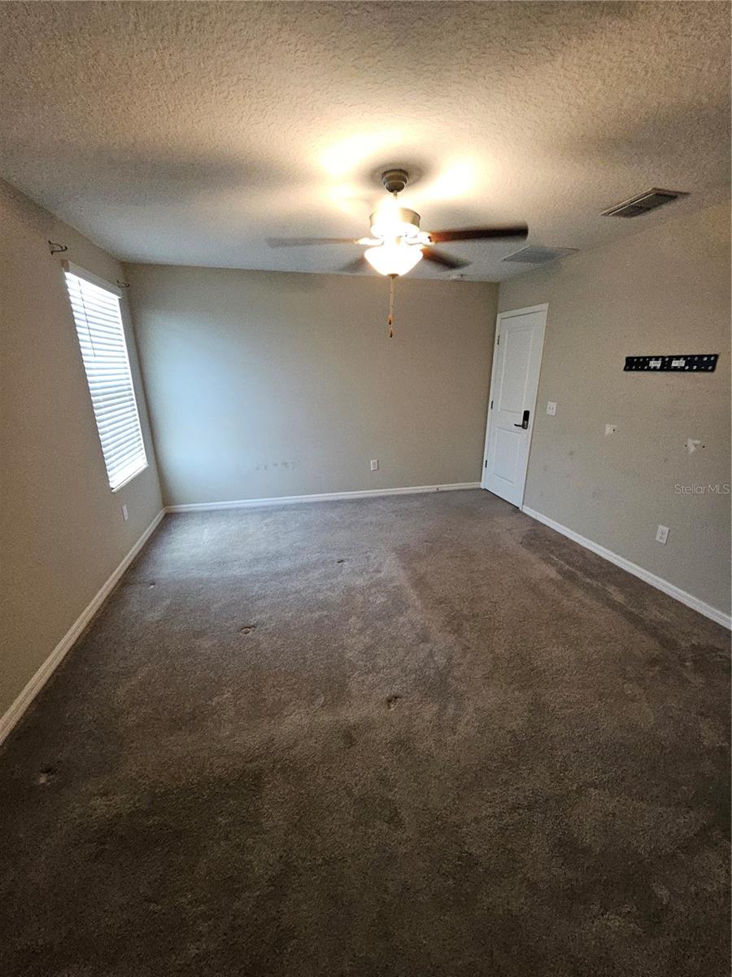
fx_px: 367
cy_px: 488
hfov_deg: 89.9
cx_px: 366
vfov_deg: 106.2
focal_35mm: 13
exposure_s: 1/60
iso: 320
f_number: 2.2
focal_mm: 1.7
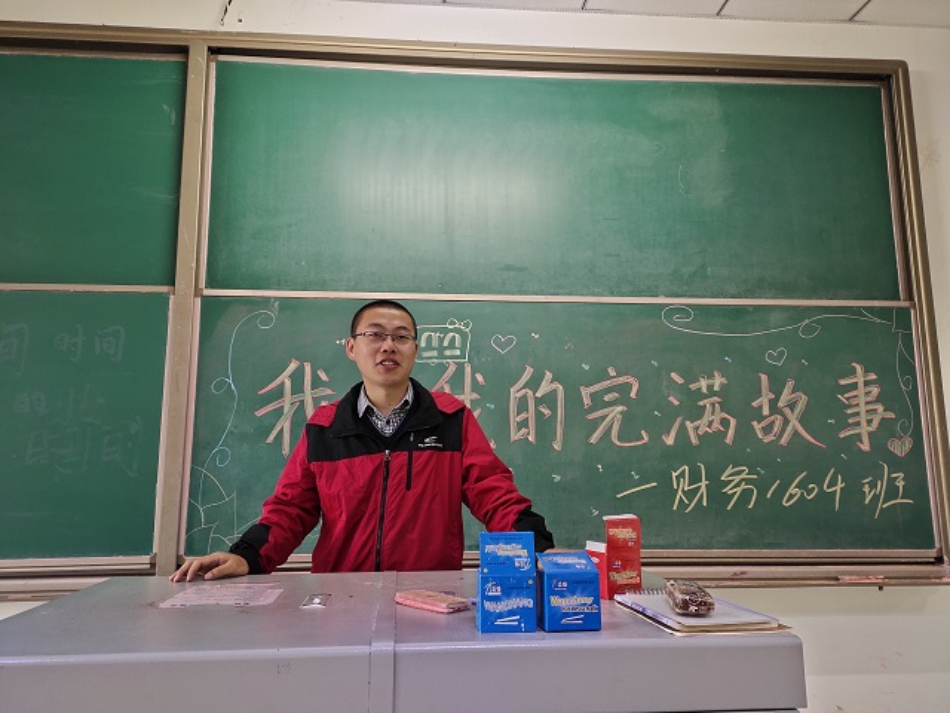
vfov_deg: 58.9
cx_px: 475
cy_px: 356
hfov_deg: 73.9
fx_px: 631
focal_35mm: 23
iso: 1029
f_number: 1.79
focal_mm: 4.76
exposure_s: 1/50
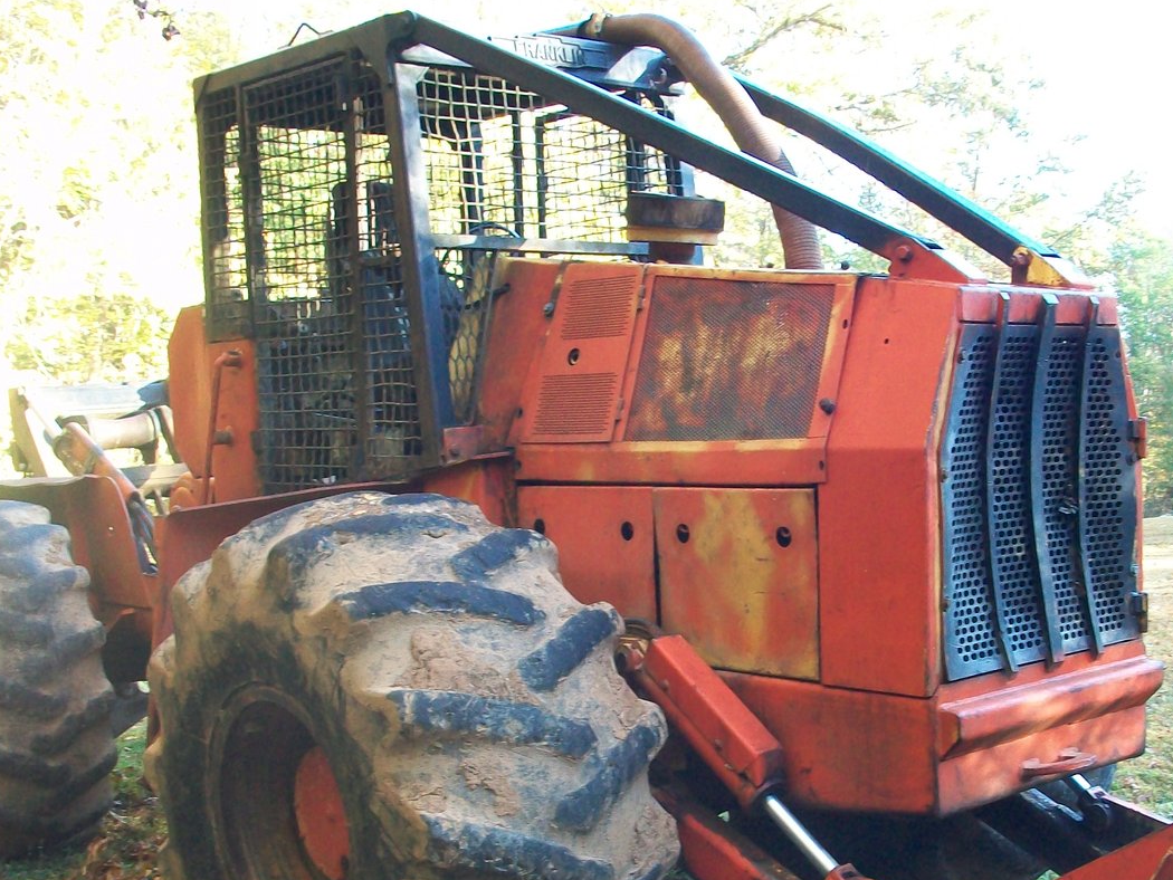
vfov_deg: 29.4
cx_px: 711
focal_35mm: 49
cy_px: 613
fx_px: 1661
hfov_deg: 38.7
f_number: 2.8
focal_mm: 5.7
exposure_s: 1/50
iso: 160
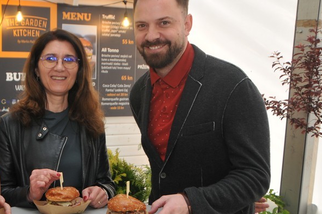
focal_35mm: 52
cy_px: 138
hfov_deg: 36.5
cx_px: 49
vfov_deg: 25.8
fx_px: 464
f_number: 5.6
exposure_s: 1/60
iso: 200
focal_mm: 20
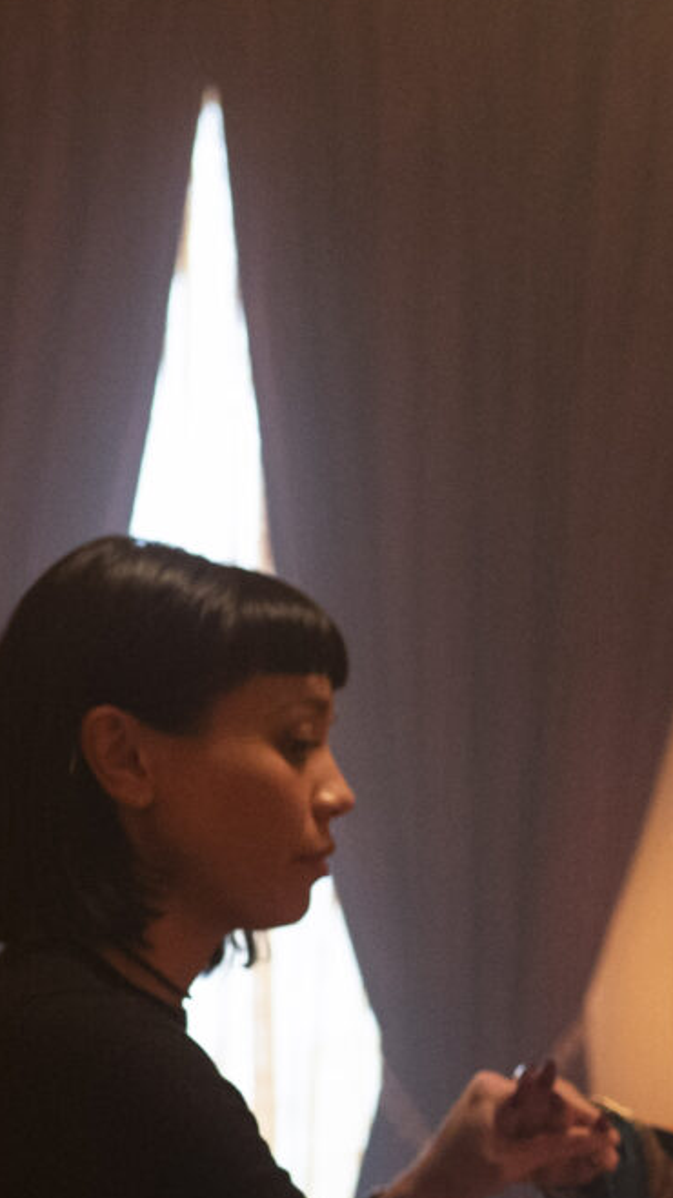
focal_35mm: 107
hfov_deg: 10.8
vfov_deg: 19.5
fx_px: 3395
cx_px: 1086
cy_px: 1123
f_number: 2.5
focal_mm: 35
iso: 3200
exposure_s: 1/100
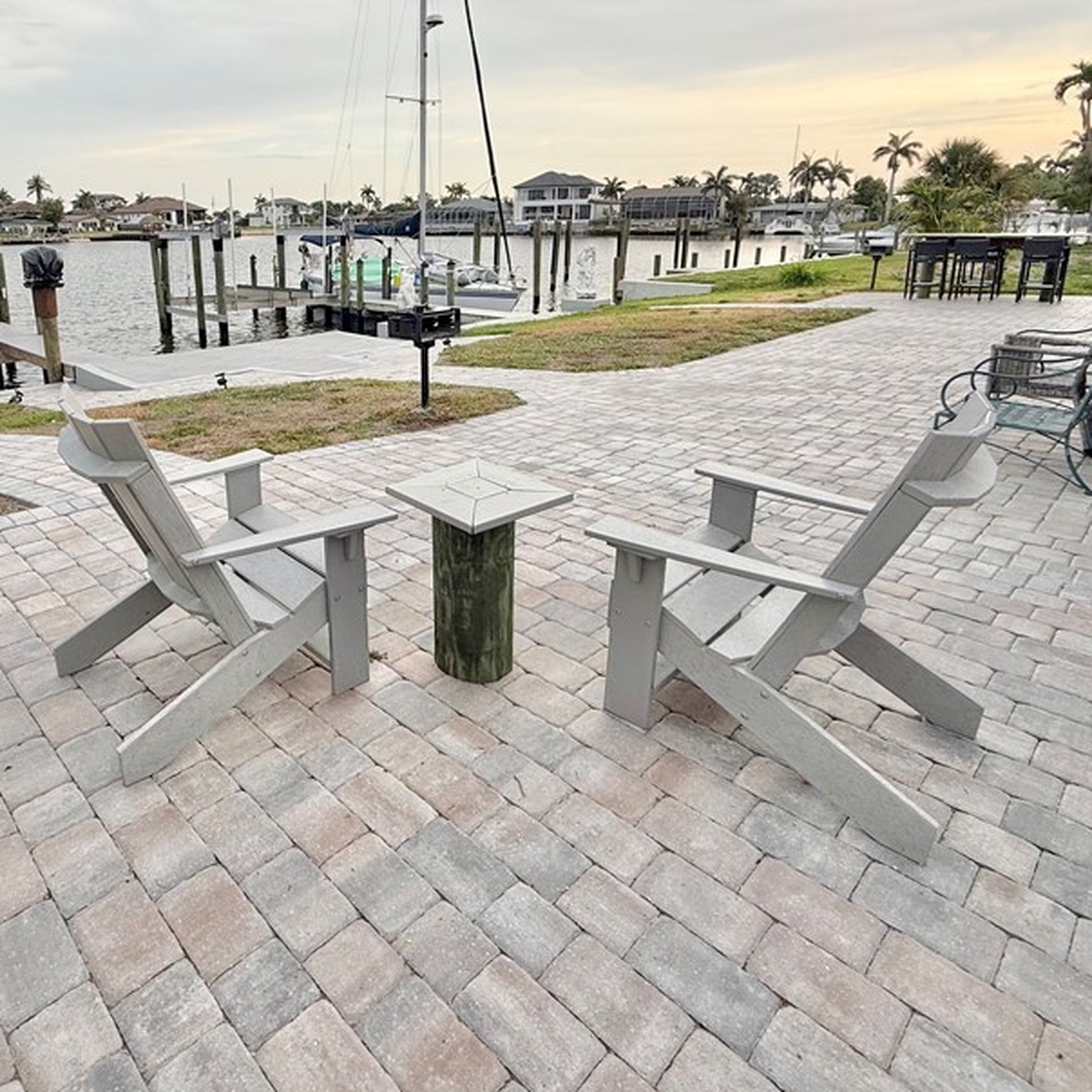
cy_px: 407
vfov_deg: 70.9
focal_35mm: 21
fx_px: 749
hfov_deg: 70.2
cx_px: 369
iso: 50
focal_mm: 2.22
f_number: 2.2
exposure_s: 1/257
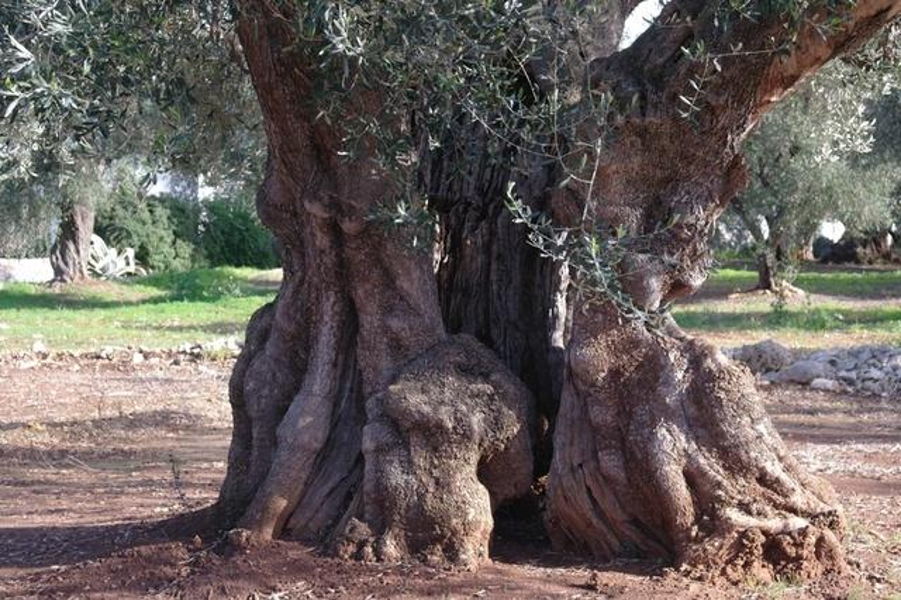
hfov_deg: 26.3
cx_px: 450
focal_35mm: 77
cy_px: 300
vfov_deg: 17.7
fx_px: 1926
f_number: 5.6
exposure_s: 1/125
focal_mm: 50
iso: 200
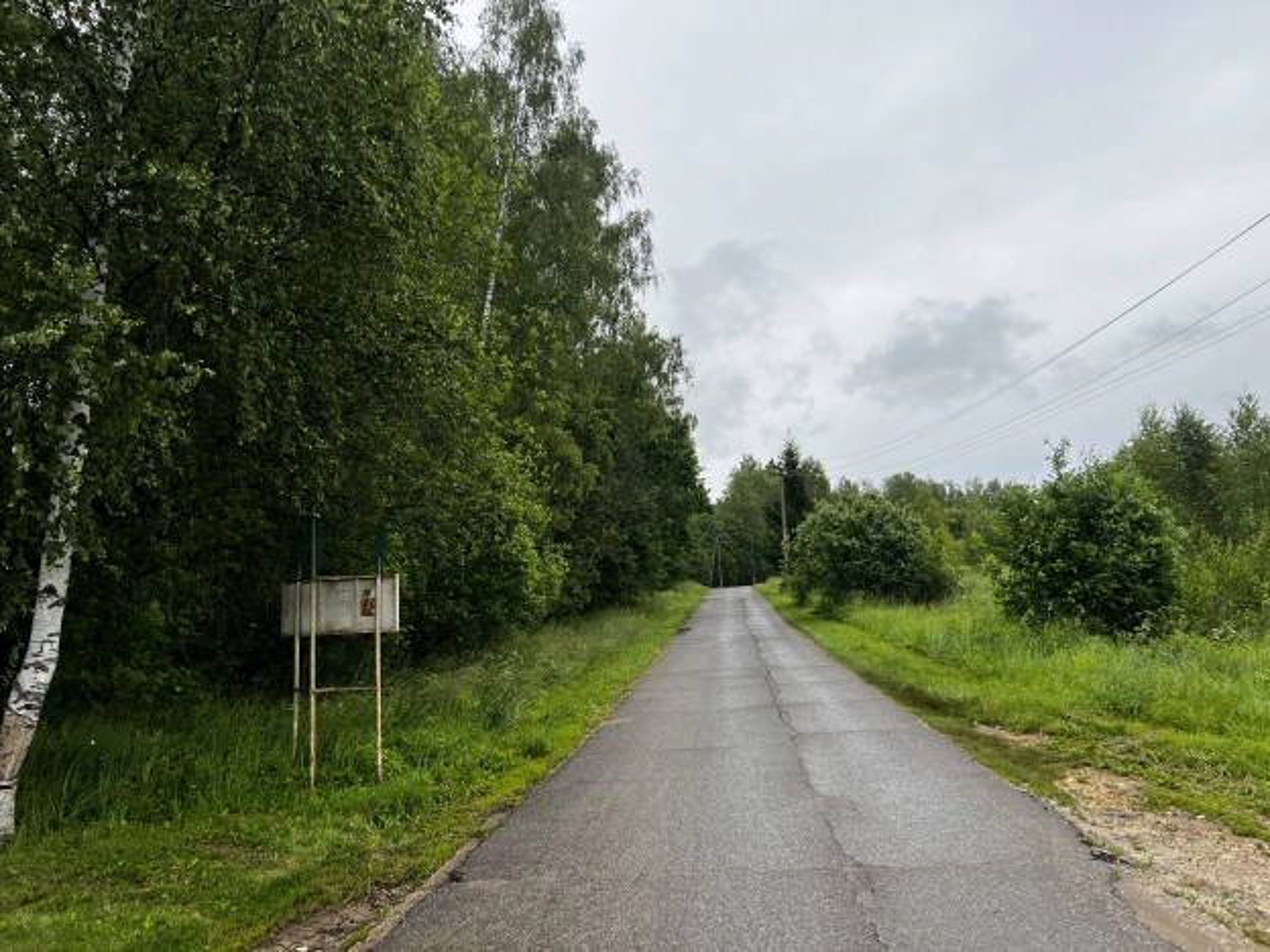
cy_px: 476
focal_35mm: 26
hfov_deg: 67.3
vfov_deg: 53.1
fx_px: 954
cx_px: 635
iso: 50
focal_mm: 5.7
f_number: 1.5
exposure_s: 1/748
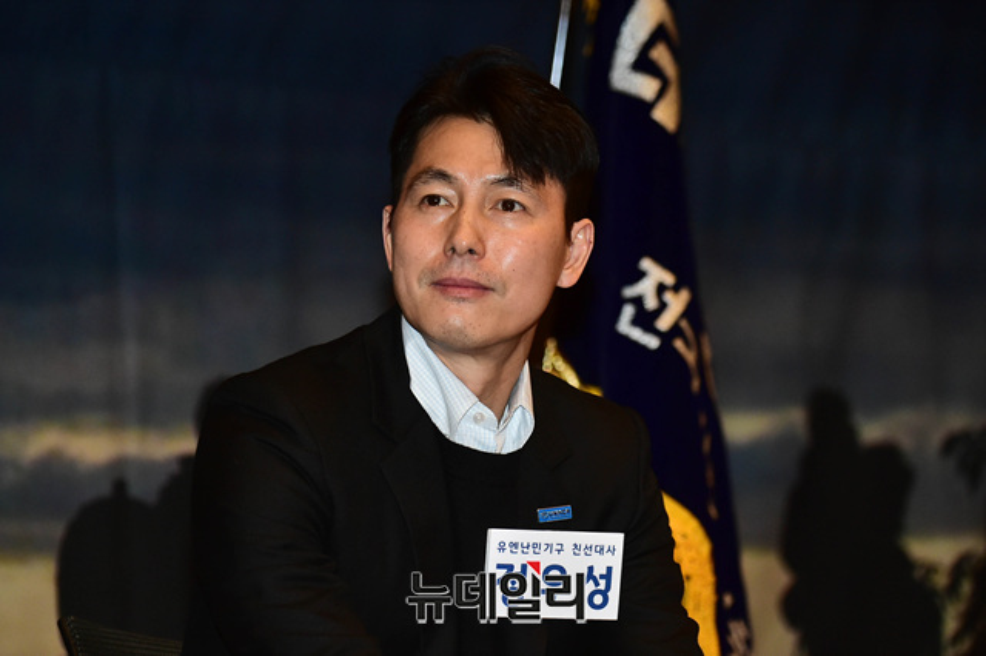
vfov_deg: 6.9
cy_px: 328
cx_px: 493
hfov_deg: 10.3
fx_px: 5475
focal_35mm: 200
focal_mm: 200
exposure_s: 1/250
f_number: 5.6
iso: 5000
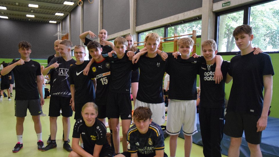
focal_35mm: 33
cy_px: 91
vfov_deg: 35.6
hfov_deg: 59.5
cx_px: 136
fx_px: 244
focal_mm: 20
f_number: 2.8
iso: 3200
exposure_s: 1/400
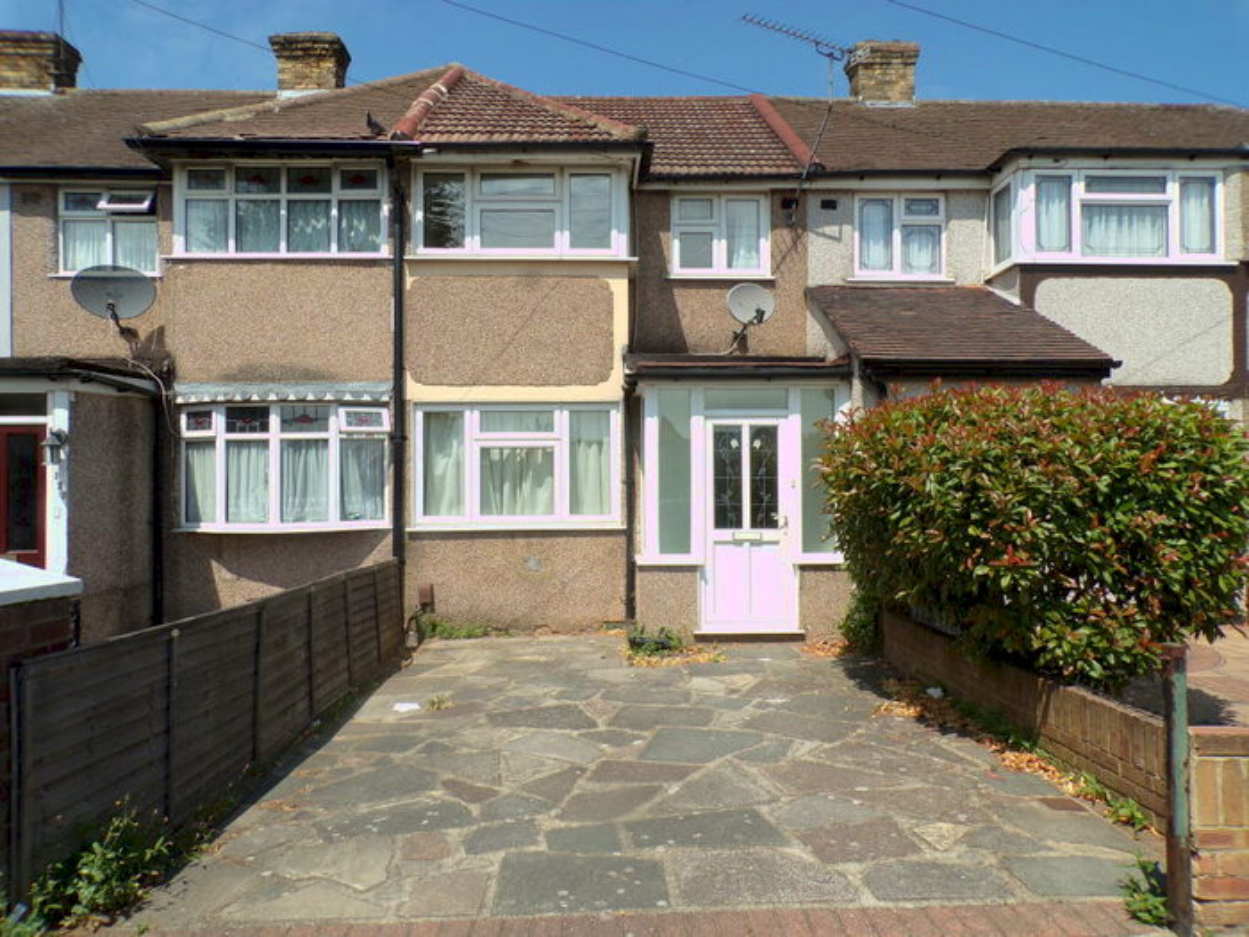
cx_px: 624
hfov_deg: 71.6
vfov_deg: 56.8
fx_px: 866
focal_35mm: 24
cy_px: 468
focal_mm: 4.3
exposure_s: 1/340
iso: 80
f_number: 5.8
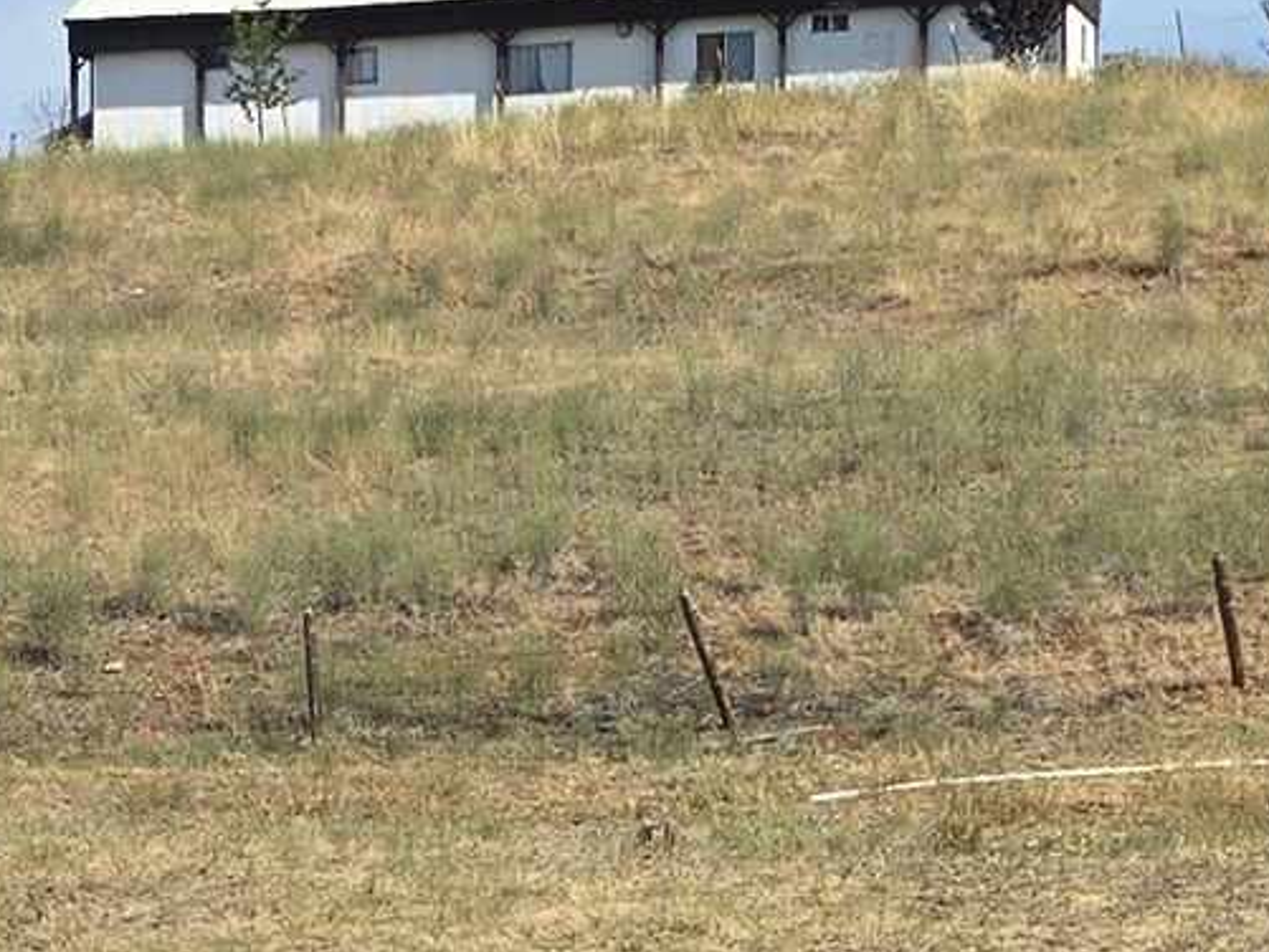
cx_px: 8
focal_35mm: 141
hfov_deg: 13.8
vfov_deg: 10.4
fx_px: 5170
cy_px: 1079
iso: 12
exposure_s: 1/845
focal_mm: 6.3
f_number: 1.7
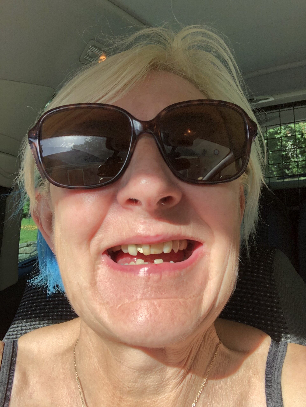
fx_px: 377
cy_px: 204
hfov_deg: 44.2
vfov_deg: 56.8
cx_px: 153
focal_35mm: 32
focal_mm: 2.87
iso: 20
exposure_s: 1/377
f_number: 2.2
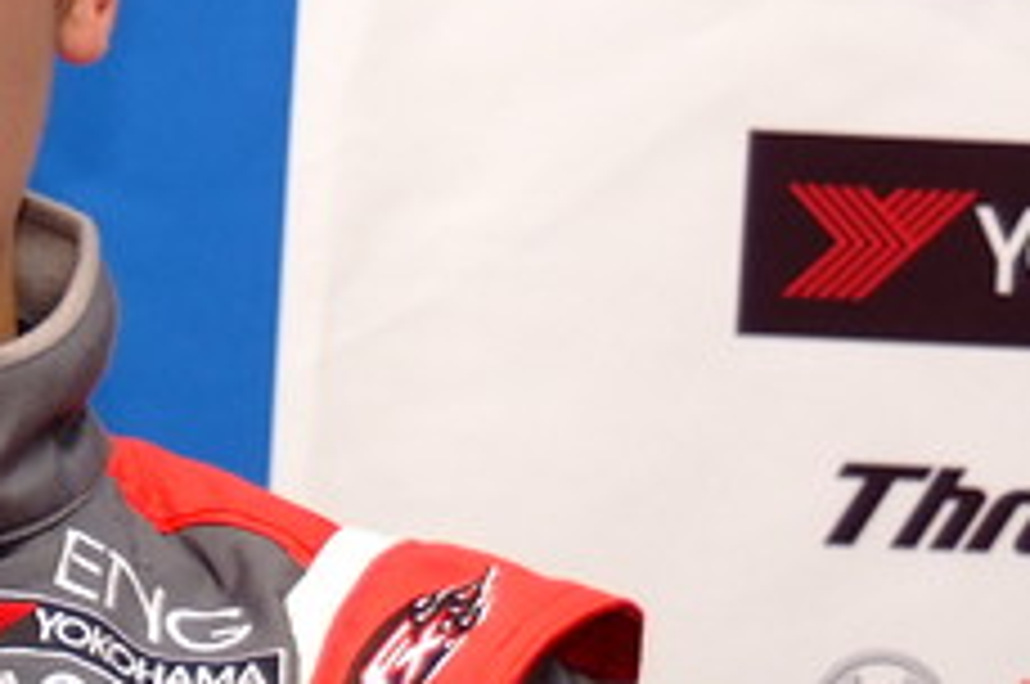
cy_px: 369
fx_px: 10800
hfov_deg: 5.4
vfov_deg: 3.6
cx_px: -198
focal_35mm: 378
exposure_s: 1/250
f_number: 5.3
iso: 400
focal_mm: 80
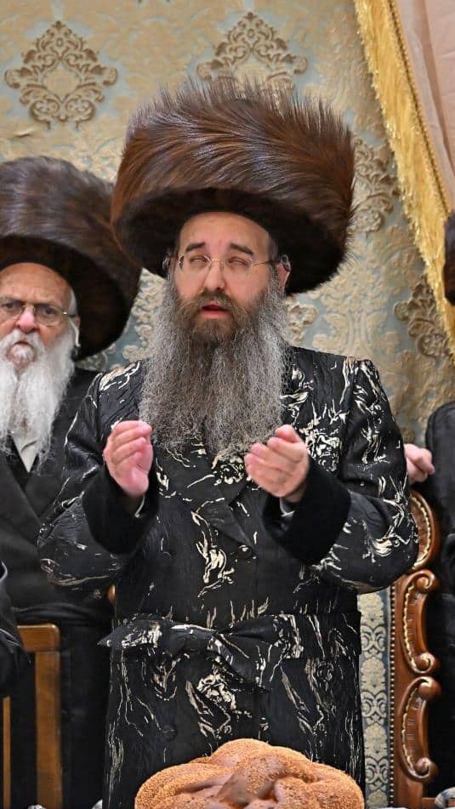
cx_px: 222
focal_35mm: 203
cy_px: 382
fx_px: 4354
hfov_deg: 6.0
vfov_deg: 10.6
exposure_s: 1/200
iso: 1250
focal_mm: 120
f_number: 4
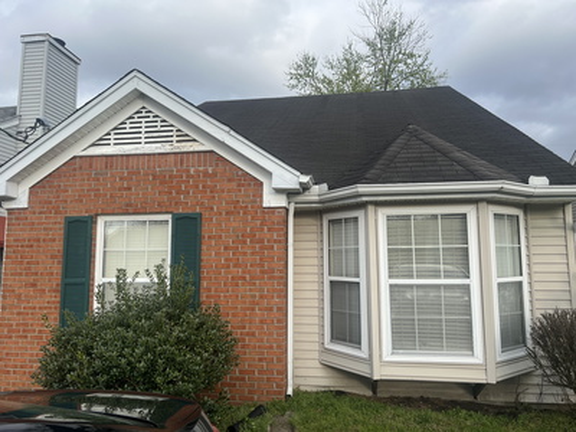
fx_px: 433
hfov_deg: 67.3
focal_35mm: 26
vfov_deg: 53.1
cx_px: 288
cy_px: 216
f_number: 1.5
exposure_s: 1/1621
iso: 50
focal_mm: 5.7
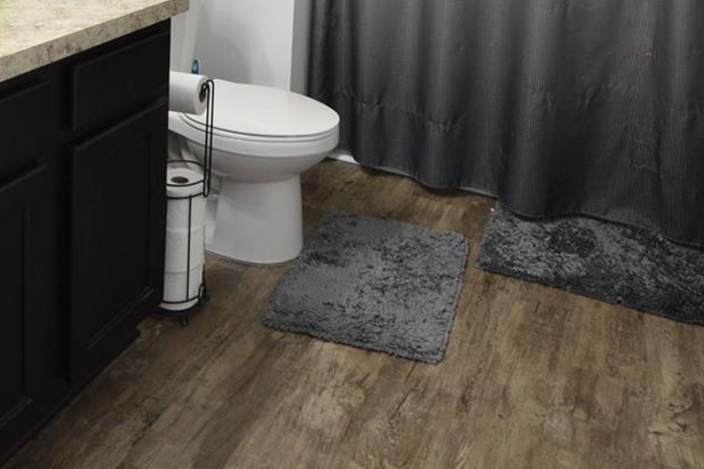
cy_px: -114
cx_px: 272
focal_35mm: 39
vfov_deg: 28.9
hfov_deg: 49.2
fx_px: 763
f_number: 3.5
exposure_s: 1/60
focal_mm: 10
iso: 560
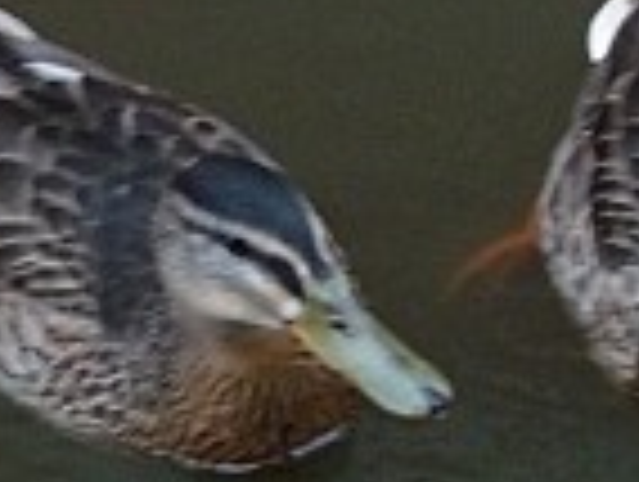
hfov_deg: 13.9
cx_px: 1152
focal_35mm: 126
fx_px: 2330
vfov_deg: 11.2
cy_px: 806
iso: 320
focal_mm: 4.7
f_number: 3.3
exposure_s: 1/30
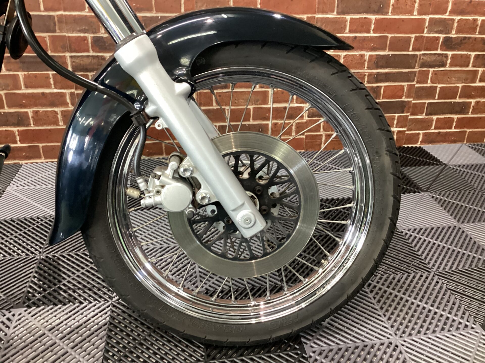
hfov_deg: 58.4
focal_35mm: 31
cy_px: 182
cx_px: 242
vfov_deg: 45.4
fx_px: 434
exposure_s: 1/40
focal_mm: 3.3
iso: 400
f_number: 2.4
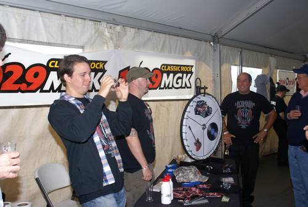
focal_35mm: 36
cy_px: 104
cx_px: 154
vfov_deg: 37.0
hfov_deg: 53.1
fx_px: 308
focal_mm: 24
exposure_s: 1/60
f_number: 8
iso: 400
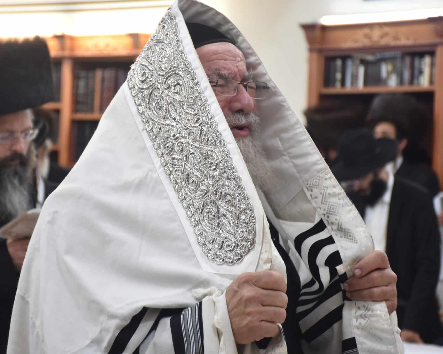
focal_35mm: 128
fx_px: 1673
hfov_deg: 15.1
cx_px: 219
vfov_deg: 12.1
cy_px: 176
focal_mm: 75
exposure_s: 1/100
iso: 1000
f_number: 5.6
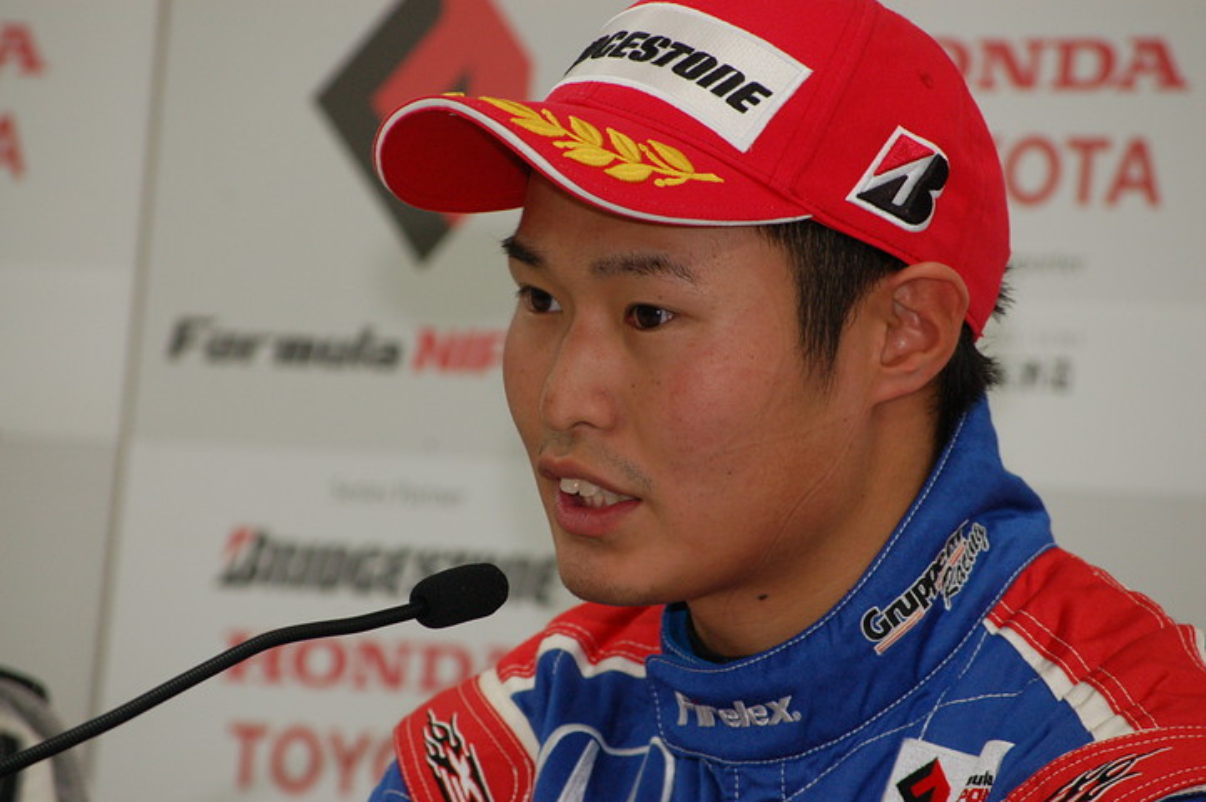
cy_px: 401
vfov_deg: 5.2
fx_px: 8786
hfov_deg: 7.9
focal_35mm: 262
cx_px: 603
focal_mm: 175
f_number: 8
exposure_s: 1/125
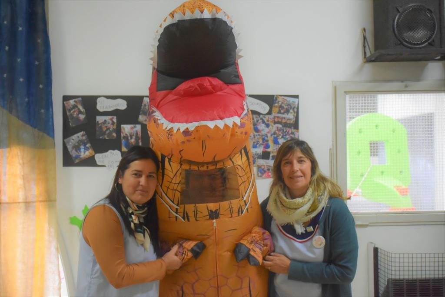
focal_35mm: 51
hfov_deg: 38.9
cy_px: 148
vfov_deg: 26.5
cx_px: 222
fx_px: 630
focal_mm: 34
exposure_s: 1/80
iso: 1600
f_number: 4.5
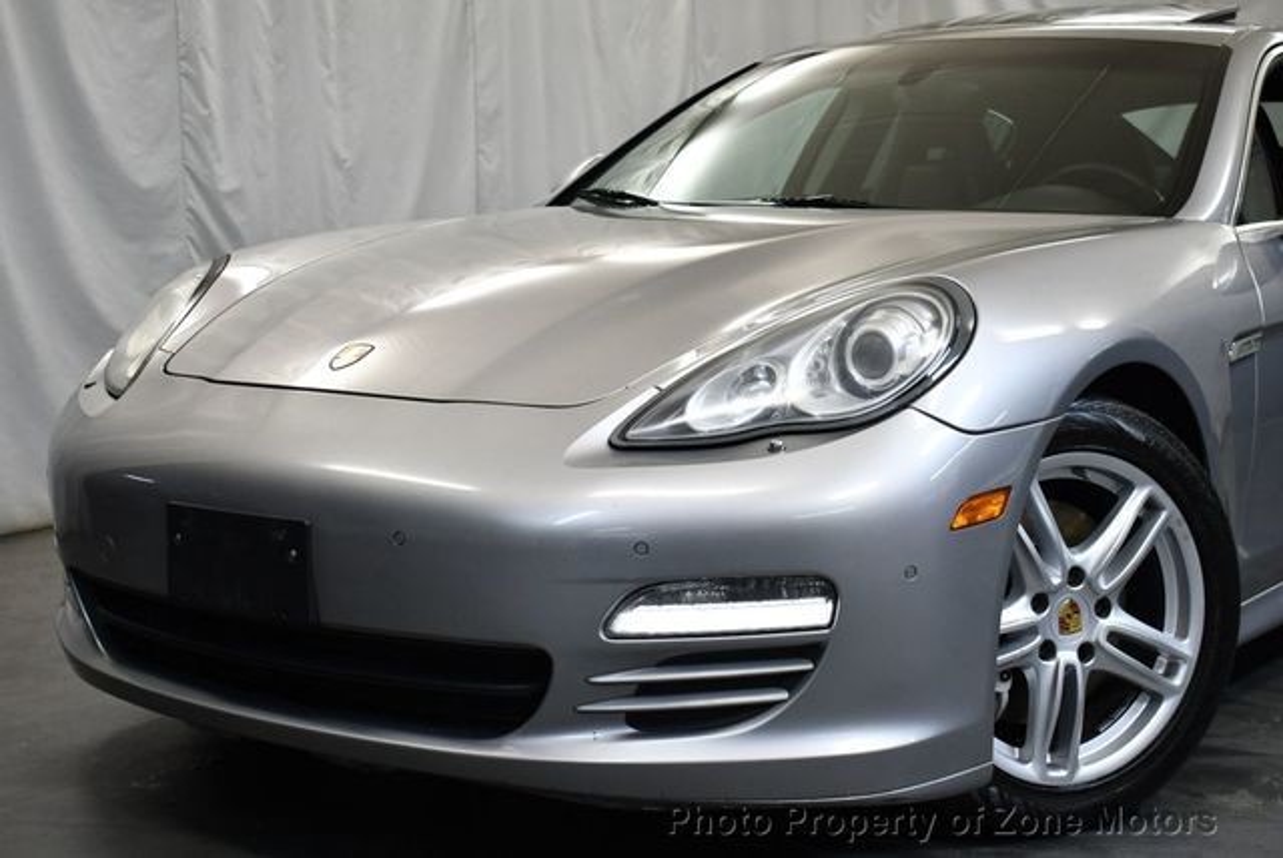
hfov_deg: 34.5
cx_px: 642
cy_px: 429
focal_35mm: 58
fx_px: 2069
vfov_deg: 23.4
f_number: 4.2
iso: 800
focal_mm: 29
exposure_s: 1/160
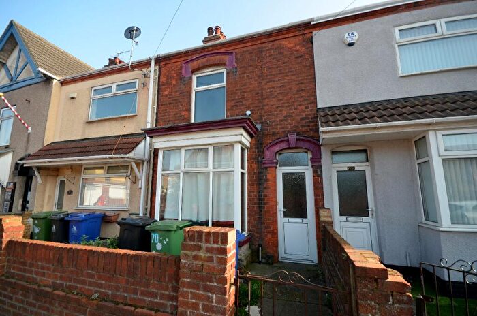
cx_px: 238
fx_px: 198
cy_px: 158
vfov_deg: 77.1
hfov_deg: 100.5
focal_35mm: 15
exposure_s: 1/160
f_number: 6.3
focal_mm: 10
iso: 200
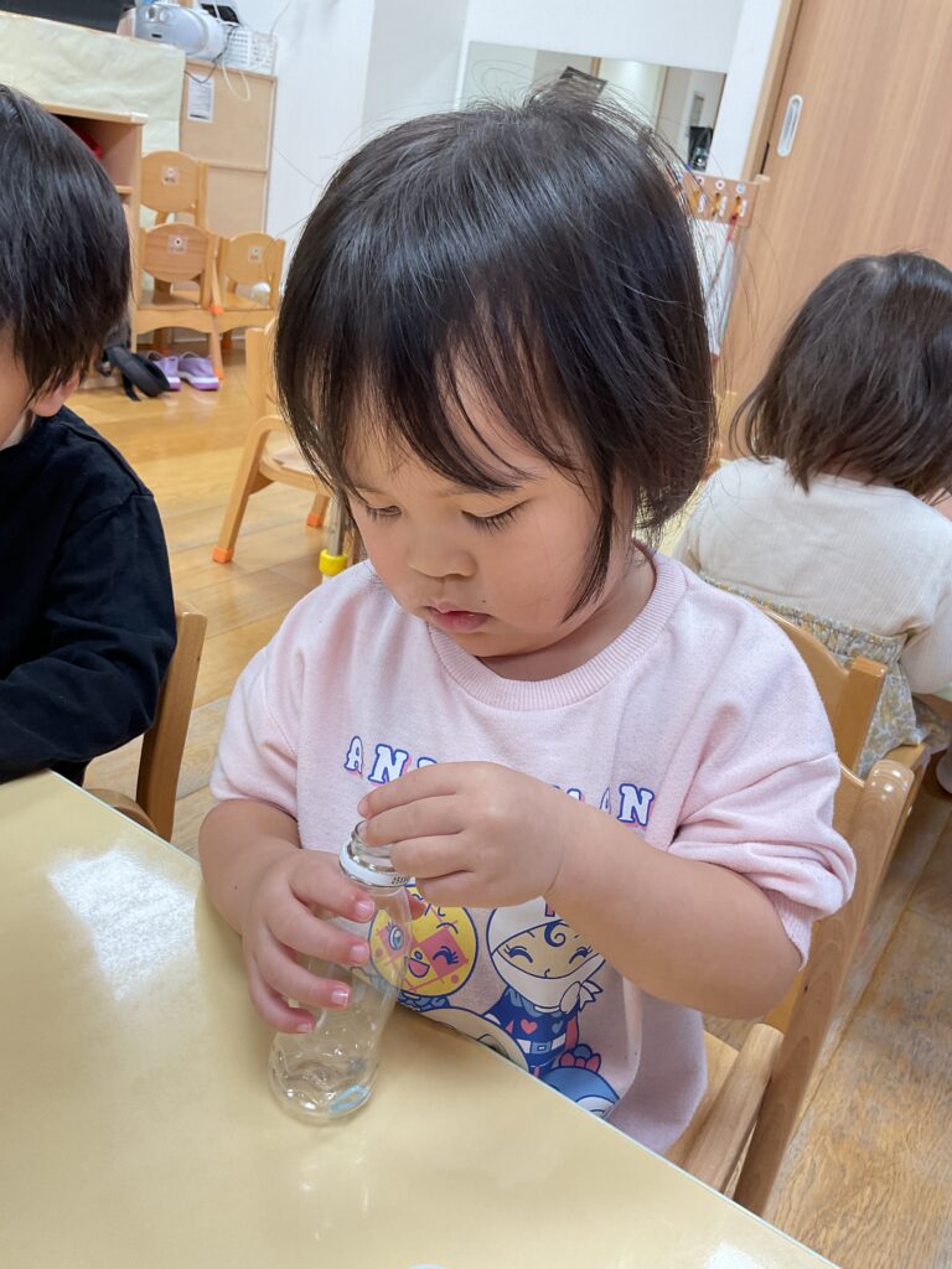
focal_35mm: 29
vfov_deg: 61.7
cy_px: 634
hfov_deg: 48.2
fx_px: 1063
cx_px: 476
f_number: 1.8
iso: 50
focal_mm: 3
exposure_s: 1/60
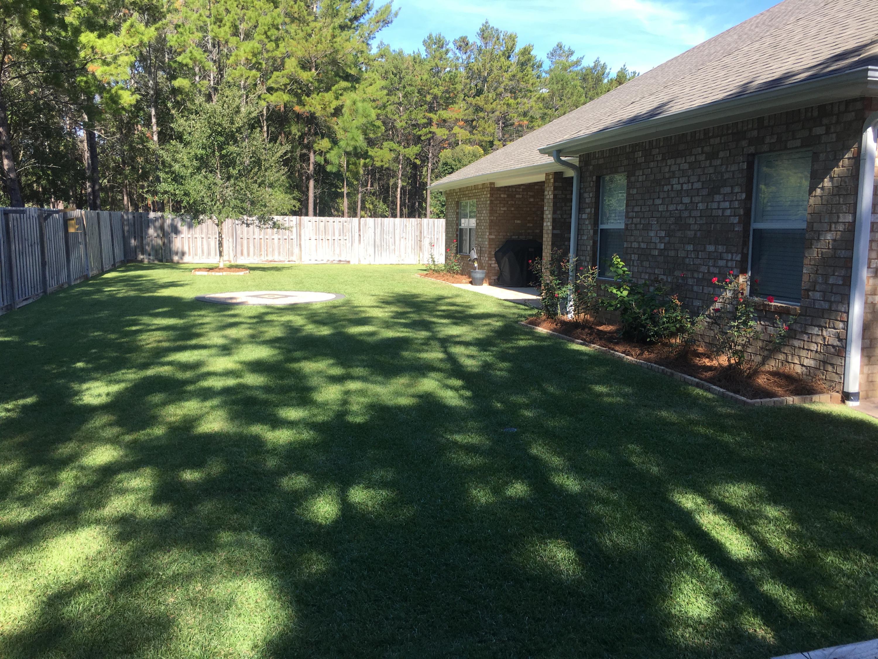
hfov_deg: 61.7
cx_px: 439
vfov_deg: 48.2
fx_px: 736
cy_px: 330
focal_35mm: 29
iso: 25
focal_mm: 4.15
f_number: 2.2
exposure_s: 1/422
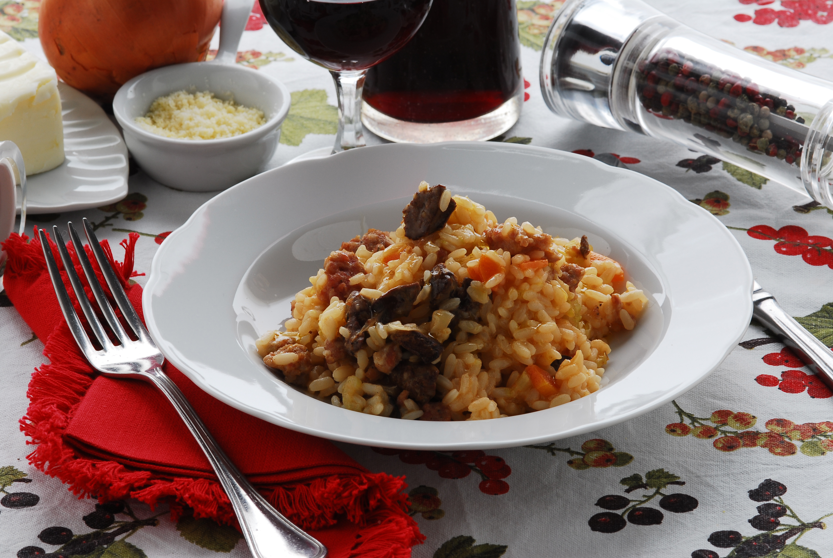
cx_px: 416
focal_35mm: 158
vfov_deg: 8.7
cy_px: 279
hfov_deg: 13.0
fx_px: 3649
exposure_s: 1/125
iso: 100
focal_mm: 105
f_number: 16
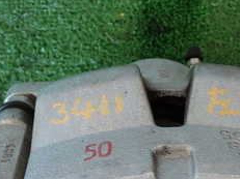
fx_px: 575
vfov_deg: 17.2
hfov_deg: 23.5
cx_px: 153
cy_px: 198
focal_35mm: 83
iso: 160
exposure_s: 1/60
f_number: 2.4
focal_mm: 5.79
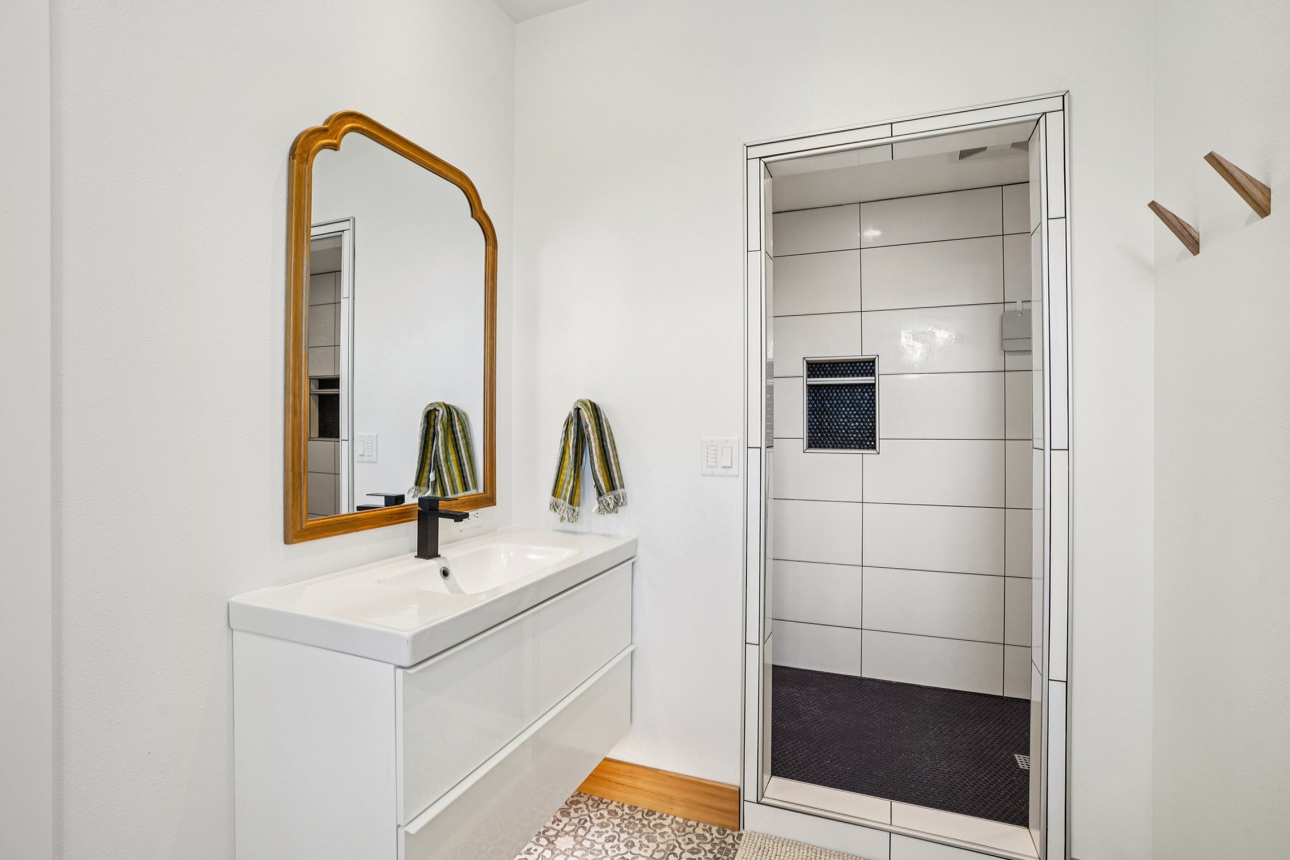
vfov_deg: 73.7
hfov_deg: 96.7
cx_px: 645
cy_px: 430
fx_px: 573
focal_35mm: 16
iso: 400
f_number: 8
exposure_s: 1/25
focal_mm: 16
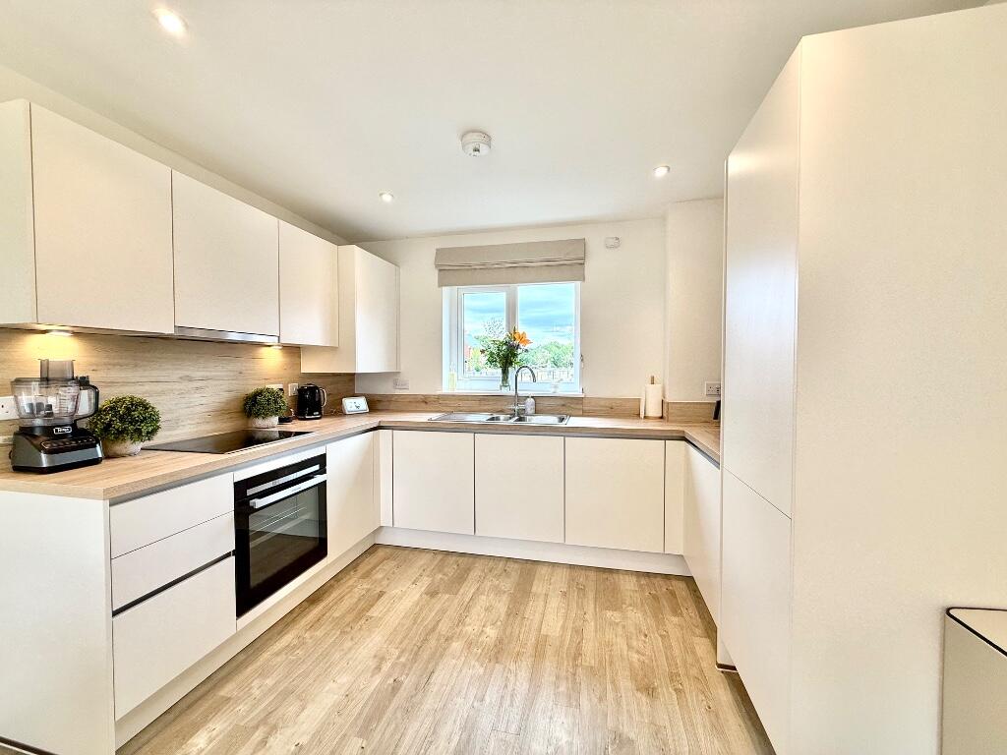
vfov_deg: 85.7
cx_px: 504
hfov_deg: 102.1
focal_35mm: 14
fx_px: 407
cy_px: 378
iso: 64
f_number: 2.2
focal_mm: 2.22
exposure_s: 1/144
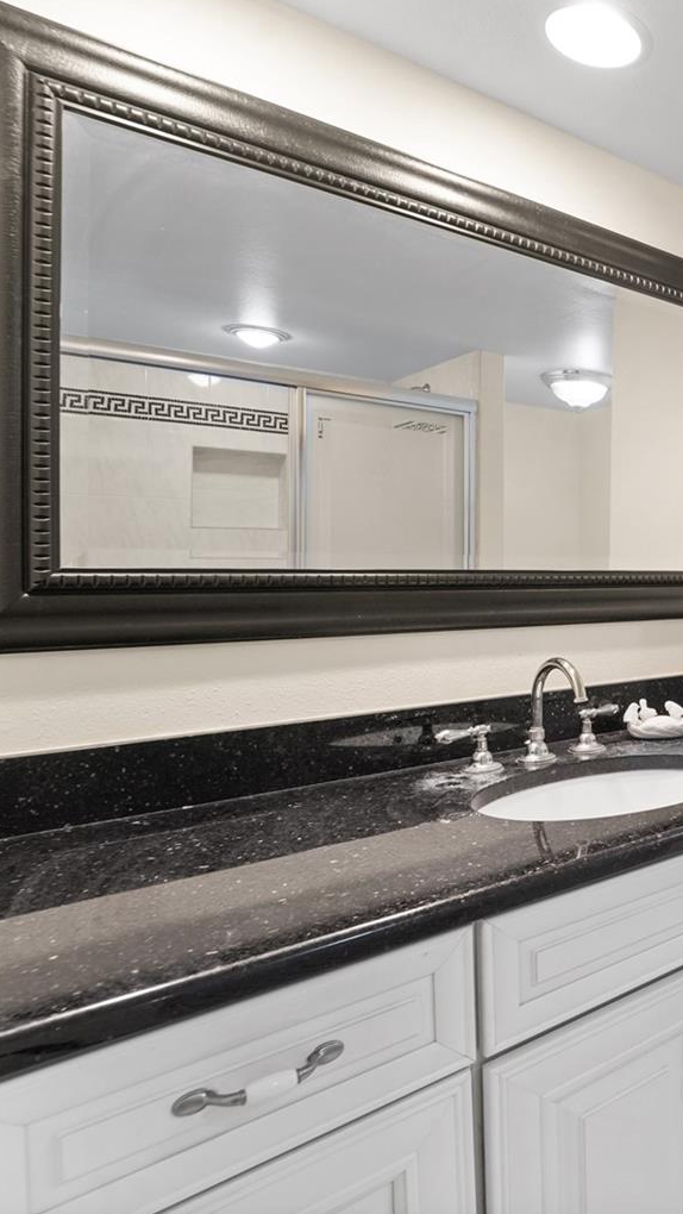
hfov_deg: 35.5
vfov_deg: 78.7
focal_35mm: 23
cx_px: 869
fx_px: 740
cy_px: 589
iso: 200
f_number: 8
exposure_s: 1/2
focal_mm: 14
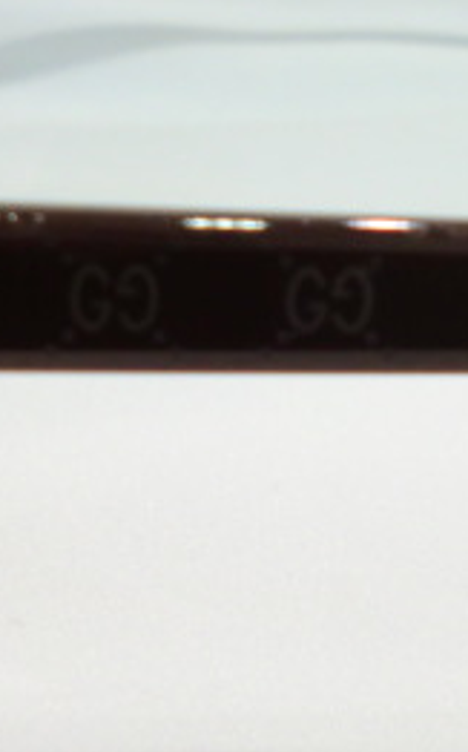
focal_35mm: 83
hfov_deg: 15.7
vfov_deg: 25.0
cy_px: 362
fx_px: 1699
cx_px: 301
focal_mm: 5.8
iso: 125
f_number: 3.5
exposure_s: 1/60
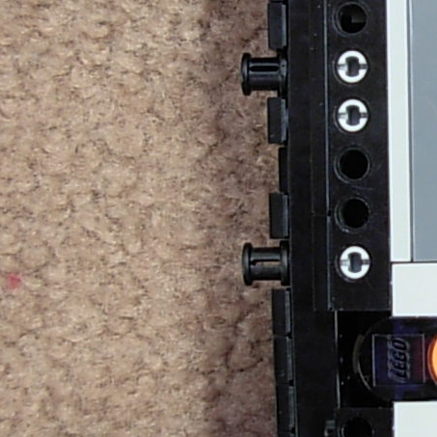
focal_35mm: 152
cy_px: 163
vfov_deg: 11.5
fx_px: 2171
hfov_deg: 11.3
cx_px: 526
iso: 79
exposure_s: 1/7.7
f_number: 2.9
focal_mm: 6.3
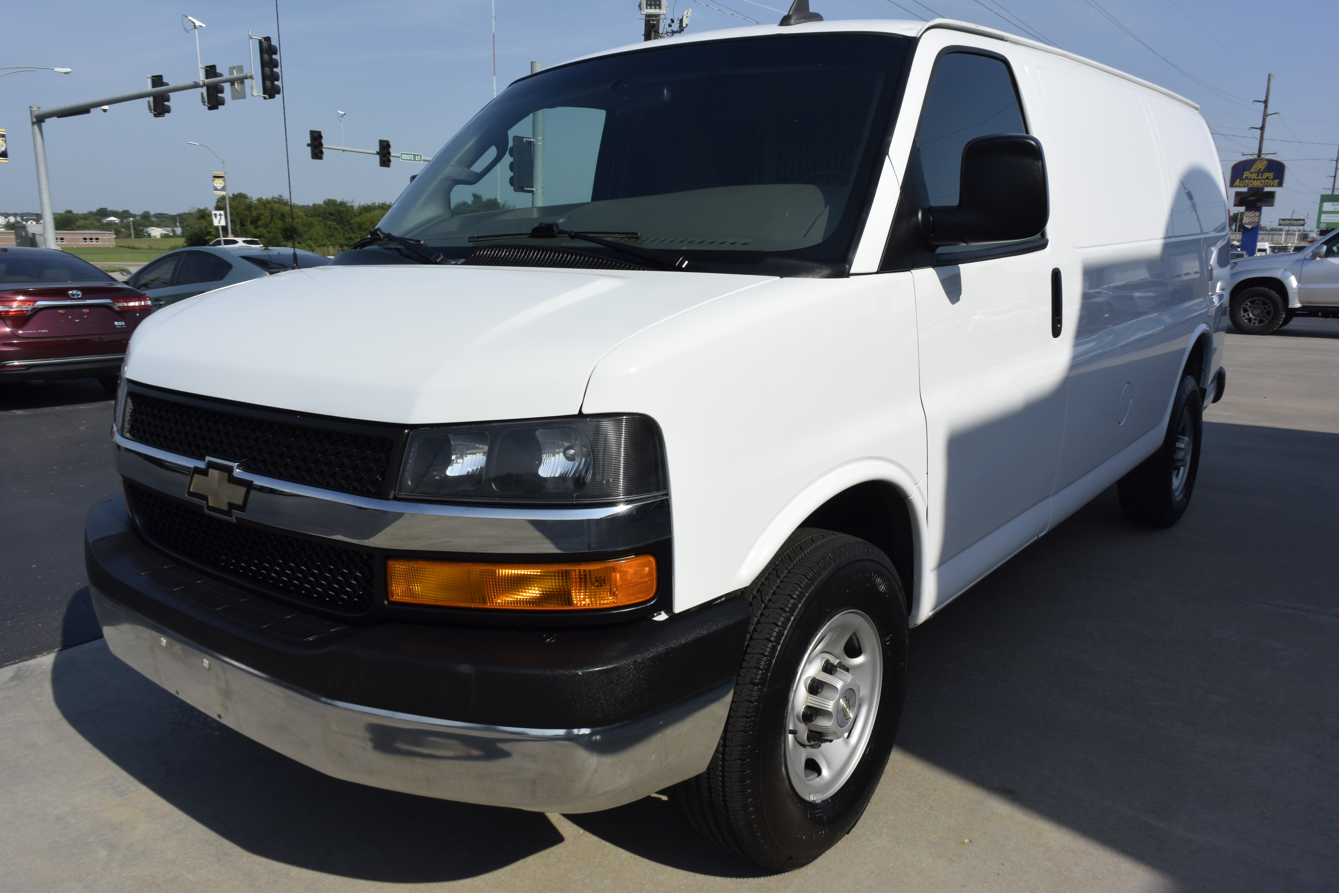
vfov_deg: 47.9
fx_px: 1004
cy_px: 446
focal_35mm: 27
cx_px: 670
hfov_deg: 67.4
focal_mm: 10
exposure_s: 1/640
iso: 160
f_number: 6.3
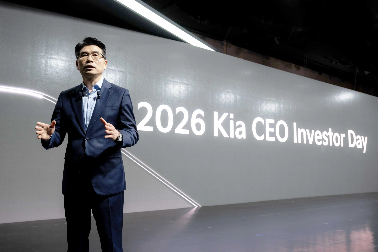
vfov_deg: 36.9
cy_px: 126
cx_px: 189
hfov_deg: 53.1
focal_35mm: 36
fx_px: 378
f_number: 5.6
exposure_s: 1/80
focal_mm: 36
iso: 1600
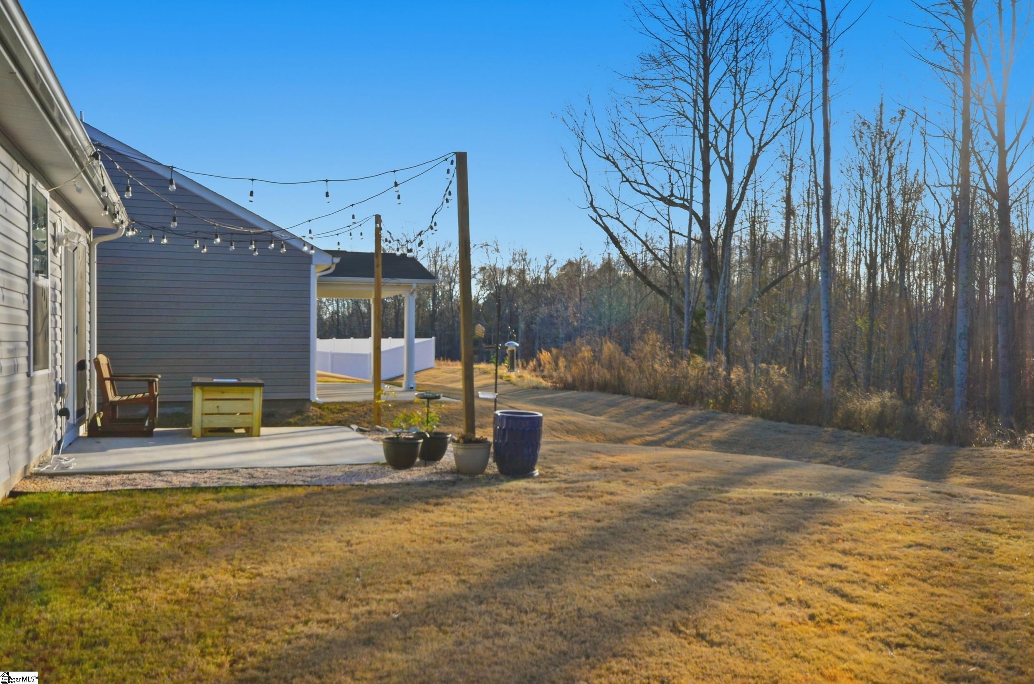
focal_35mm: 30
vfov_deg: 43.4
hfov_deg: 62.0
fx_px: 860
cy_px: 342
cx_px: 517
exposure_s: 1/1000
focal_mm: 20
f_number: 9
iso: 250
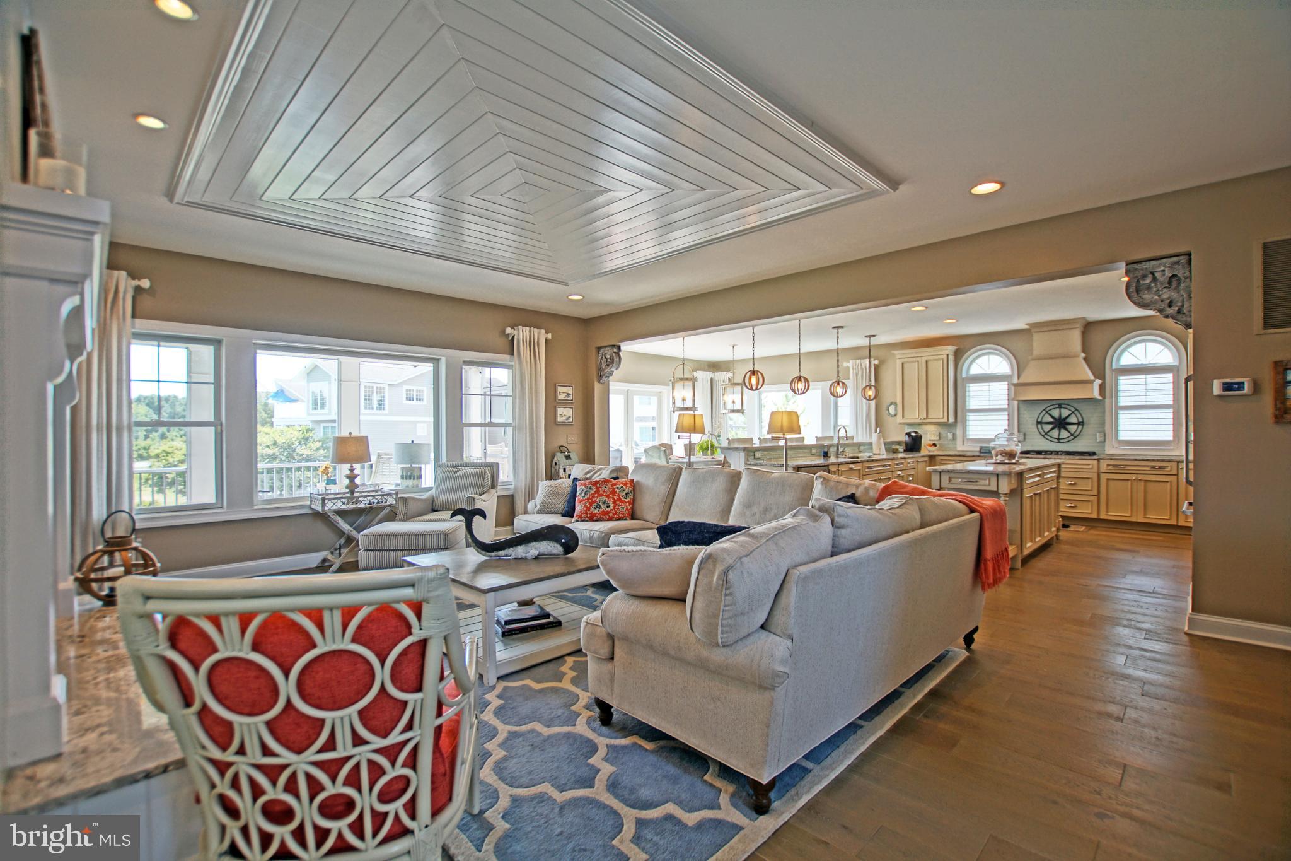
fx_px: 538
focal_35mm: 15
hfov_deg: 100.4
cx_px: 646
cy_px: 430
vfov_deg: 77.3
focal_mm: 10
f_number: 3.5
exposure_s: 1/60
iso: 125
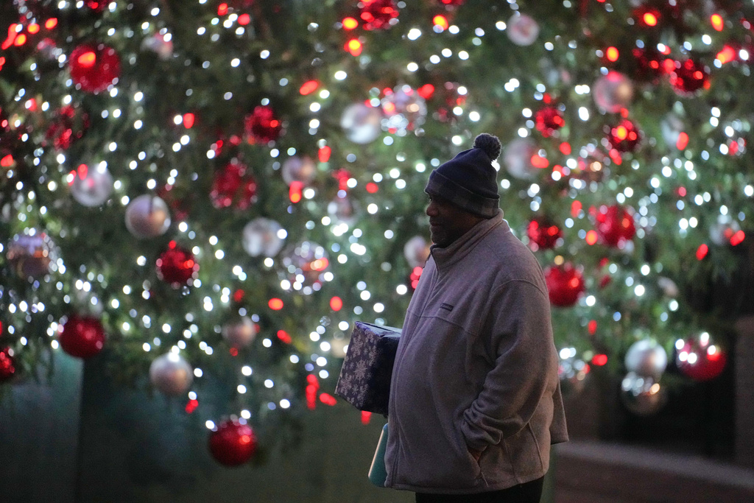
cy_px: 252
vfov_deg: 6.9
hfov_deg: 10.3
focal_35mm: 200
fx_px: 4189
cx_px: 377
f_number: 2.8
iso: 8000
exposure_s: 1/400
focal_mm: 200
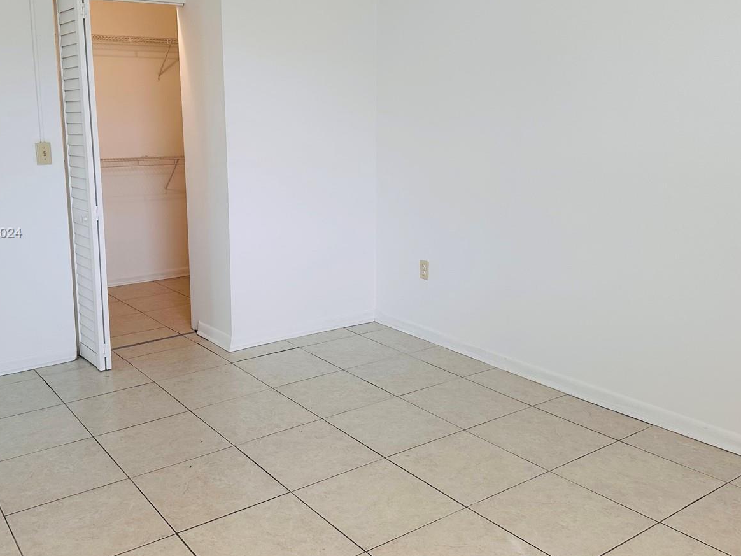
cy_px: 234
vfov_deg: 42.8
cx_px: 327
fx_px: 706
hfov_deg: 55.2
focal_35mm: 33
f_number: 1.78
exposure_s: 1/214
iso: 64
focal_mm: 6.86
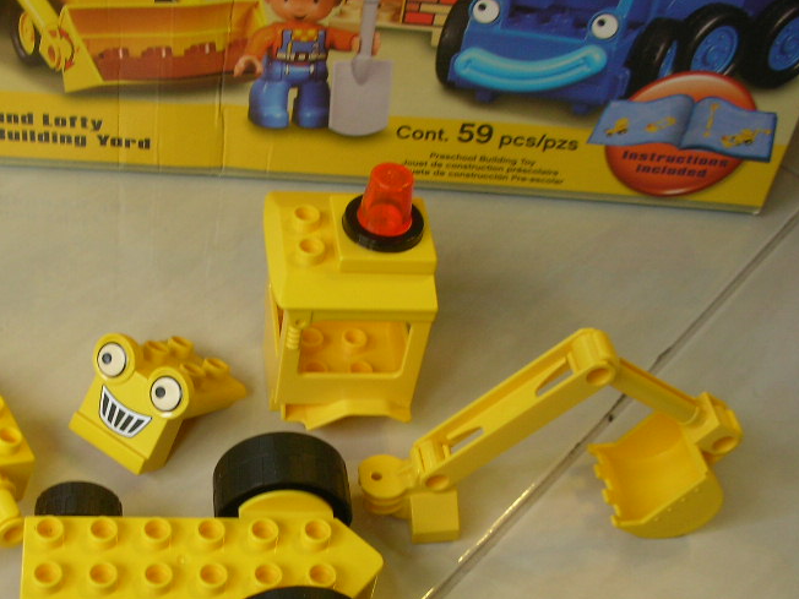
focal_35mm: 55
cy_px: 418
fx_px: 1269
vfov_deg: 26.4
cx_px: 186
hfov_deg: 34.1
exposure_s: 1/9.4
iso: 50
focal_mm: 5.8
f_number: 3
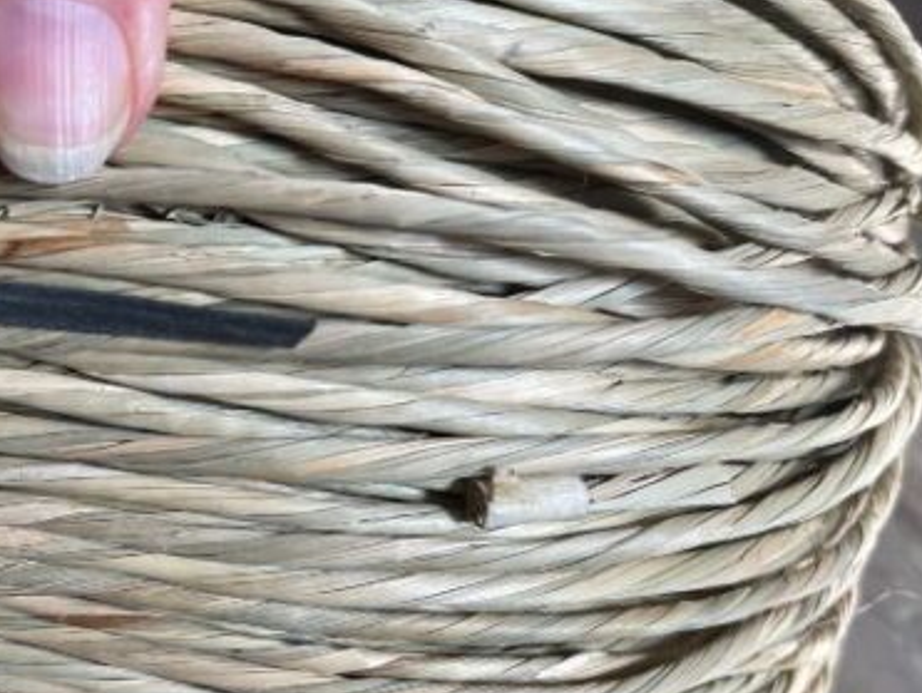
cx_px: 216
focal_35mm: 42
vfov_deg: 34.2
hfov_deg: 43.2
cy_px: 445
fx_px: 1120
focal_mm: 5.1
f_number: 1.6
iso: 64
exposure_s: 1/122
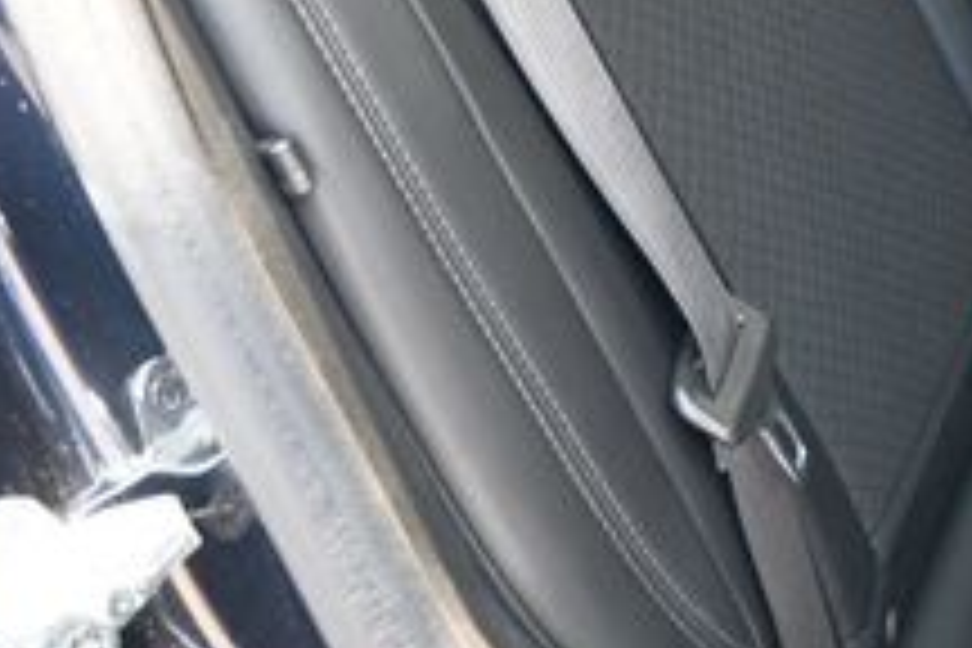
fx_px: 2342
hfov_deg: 21.7
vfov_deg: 15.3
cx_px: 1170
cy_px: -108
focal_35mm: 87
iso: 1250
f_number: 3.8
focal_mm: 19.5
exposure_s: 1/125
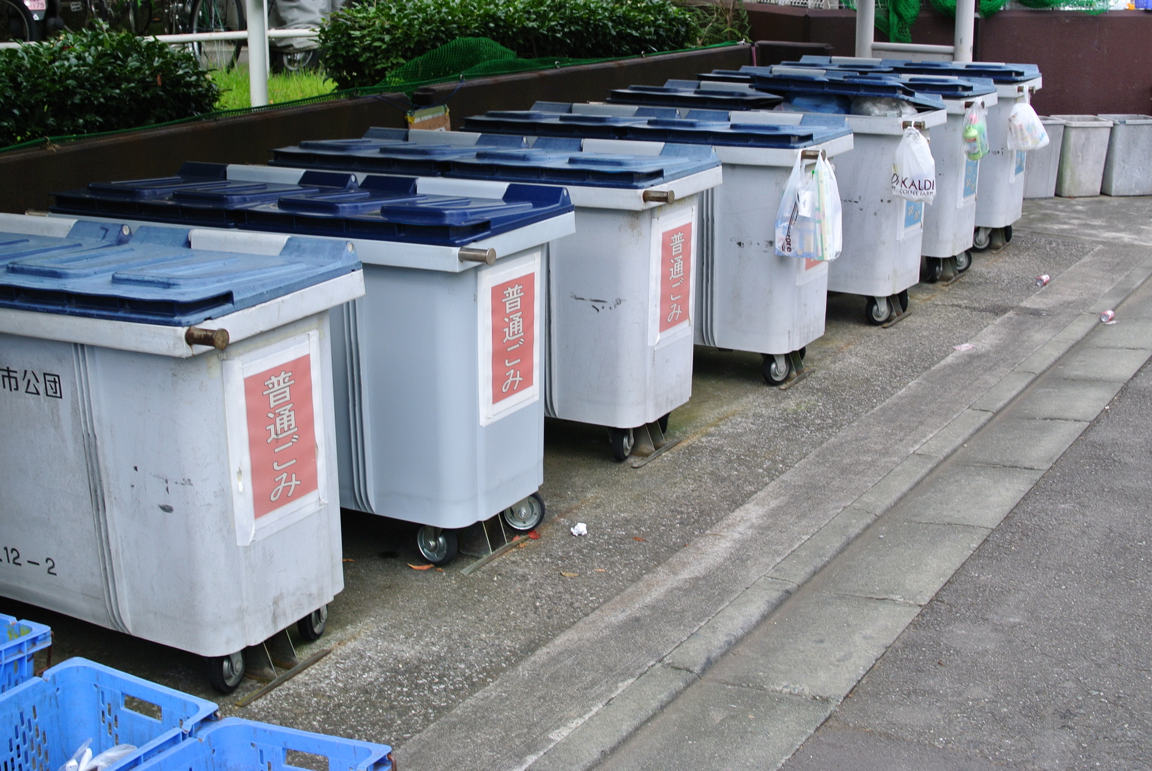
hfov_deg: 40.3
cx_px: 576
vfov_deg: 27.6
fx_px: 1570
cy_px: 386
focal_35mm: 49
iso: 125
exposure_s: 1/250
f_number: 4
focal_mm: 18.5
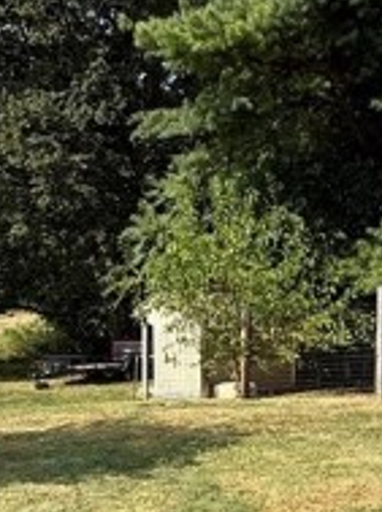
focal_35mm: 57
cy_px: 420
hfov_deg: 25.6
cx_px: 176
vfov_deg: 32.8
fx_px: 842
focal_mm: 2.22
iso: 50
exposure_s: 1/942
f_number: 2.2
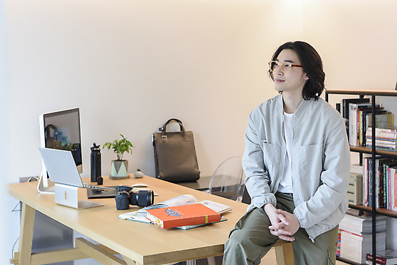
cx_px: 198
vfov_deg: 20.9
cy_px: 132
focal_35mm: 65
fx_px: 717
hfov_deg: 30.9
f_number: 3.5
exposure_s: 1/100
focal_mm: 65
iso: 800
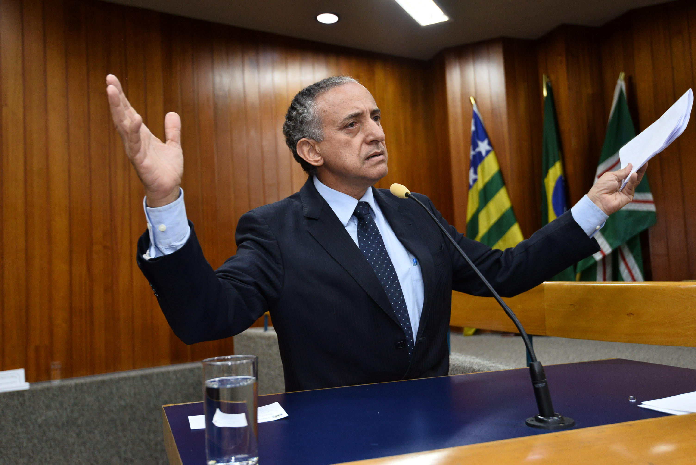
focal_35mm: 35
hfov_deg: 54.4
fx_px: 677
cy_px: 232
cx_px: 348
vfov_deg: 37.9
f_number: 4
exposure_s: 1/125
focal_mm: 35
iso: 1600
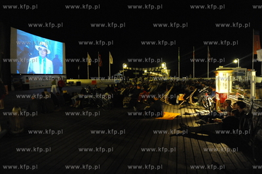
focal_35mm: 24
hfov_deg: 73.8
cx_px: 131
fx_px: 175
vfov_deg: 53.1
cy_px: 87
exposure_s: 1/20
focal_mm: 24
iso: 6400
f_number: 2.8
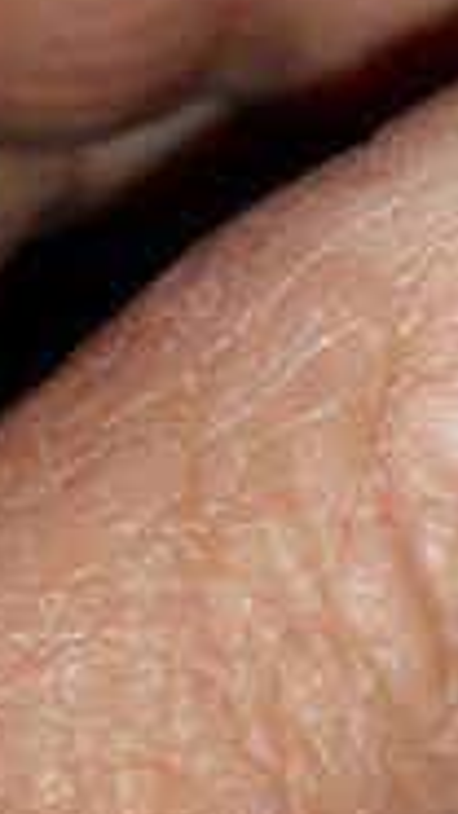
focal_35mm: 146
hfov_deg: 7.8
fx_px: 3154
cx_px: 1008
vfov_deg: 12.8
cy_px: -845
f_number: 1.9
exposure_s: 1/323
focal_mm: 3.7
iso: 40
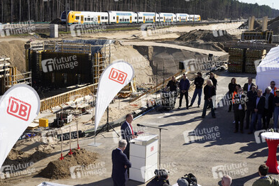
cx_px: 140
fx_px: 426
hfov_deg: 36.2
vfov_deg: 24.6
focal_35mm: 55
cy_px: 82
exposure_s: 1/200
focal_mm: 48
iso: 100
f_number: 9
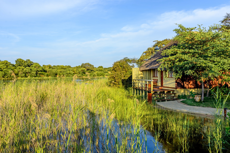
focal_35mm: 35
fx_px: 224
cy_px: 76
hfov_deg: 54.4
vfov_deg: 37.9
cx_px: 115
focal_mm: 35
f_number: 8
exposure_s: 1/250
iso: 200
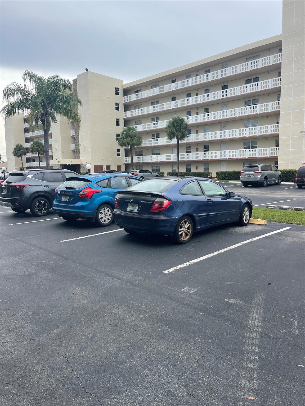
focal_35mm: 25
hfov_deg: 54.9
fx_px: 294
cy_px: 203
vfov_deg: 69.4
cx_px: 152
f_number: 1.6
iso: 32
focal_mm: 5.1
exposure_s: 1/1279
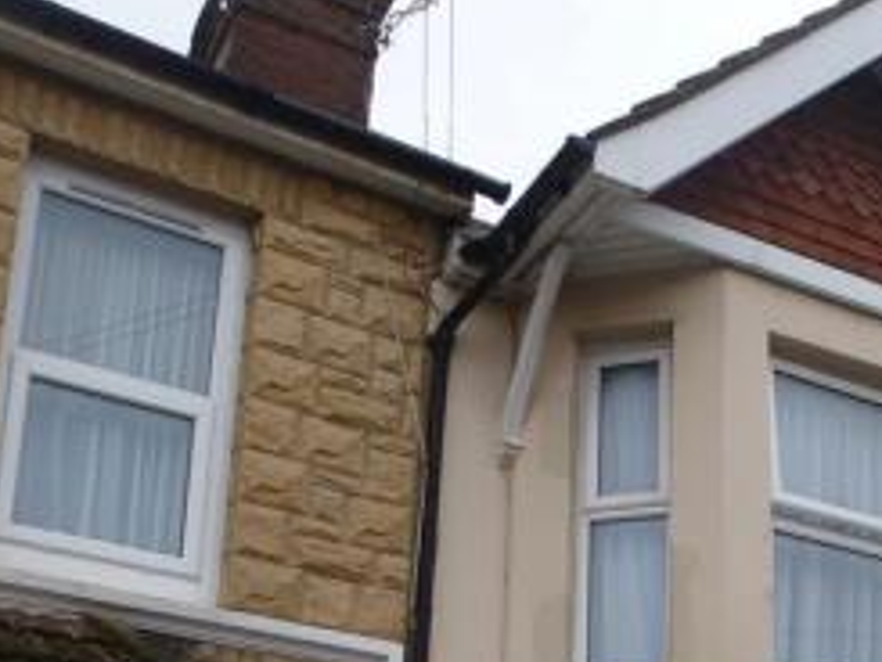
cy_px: 747
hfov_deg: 32.5
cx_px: 747
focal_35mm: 57
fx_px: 1453
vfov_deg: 23.9
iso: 100
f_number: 3.3
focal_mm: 4.3
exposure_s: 1/100
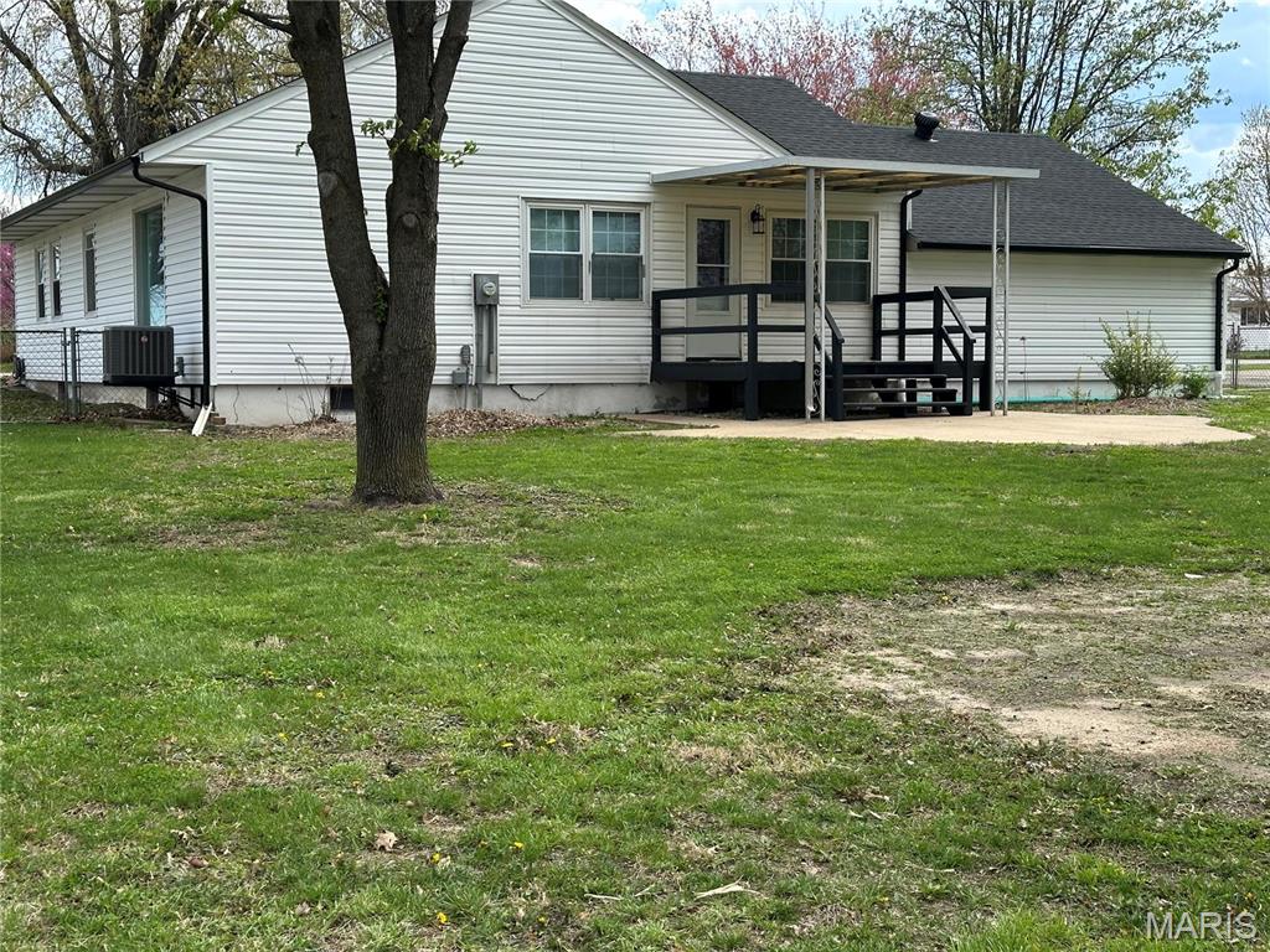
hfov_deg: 39.7
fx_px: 1761
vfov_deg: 30.3
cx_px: 635
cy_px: 476
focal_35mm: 48
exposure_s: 1/1376
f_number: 1.78
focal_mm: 6.86
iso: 64
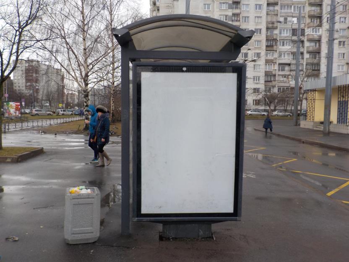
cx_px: 174
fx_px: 302
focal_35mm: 30
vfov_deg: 46.8
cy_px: 131
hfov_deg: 60.0
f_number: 3.3
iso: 125
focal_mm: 4.1
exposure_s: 1/125
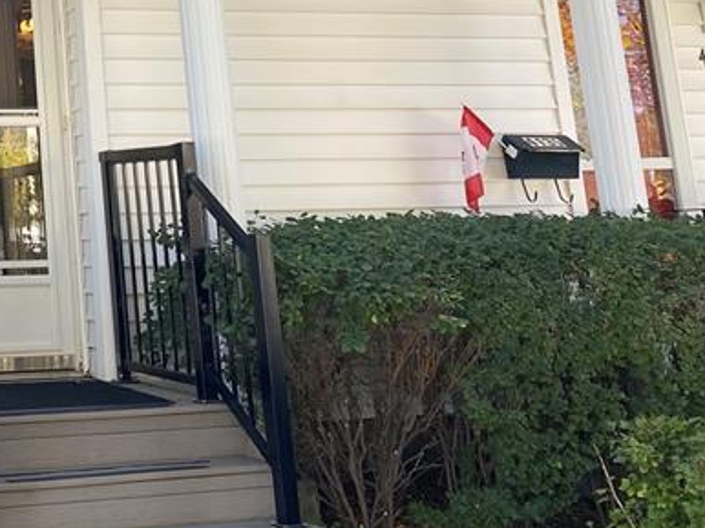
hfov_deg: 25.0
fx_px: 1404
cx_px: -170
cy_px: -68
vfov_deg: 20.2
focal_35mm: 69
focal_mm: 4.25
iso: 32
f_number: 1.8
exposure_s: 1/393
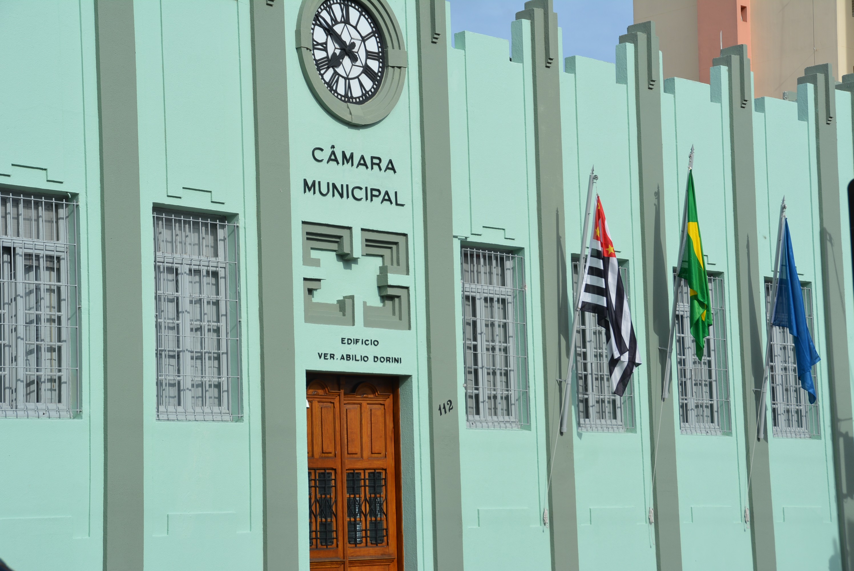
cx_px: 427
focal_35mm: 90
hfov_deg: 22.6
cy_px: 286
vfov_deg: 15.2
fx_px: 2137
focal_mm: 60
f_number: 9
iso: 100
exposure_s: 1/320
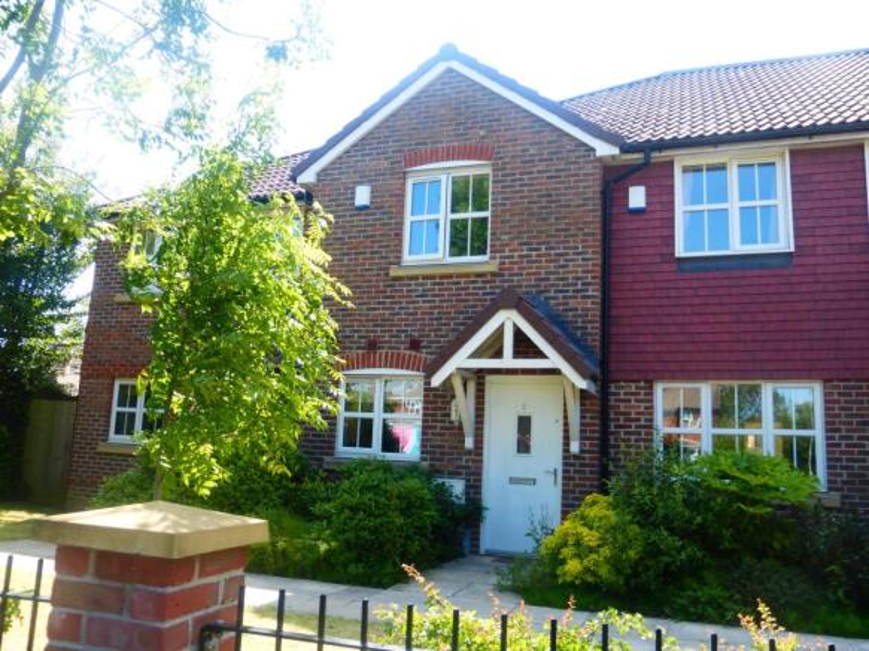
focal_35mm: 30
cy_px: 326
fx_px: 753
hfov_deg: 60.0
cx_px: 434
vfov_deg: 46.8
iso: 100
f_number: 4
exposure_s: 1/200
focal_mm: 5.4
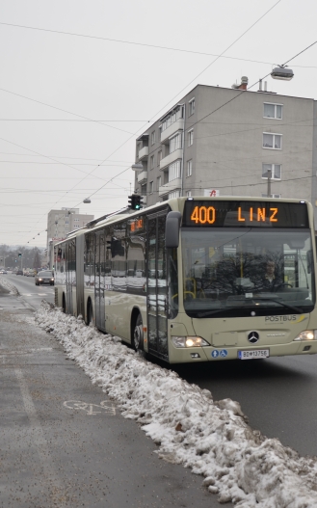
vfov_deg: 39.6
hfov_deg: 24.8
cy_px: 254
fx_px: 706
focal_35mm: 51
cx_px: 268
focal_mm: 22
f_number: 3.8
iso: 160
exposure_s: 1/320
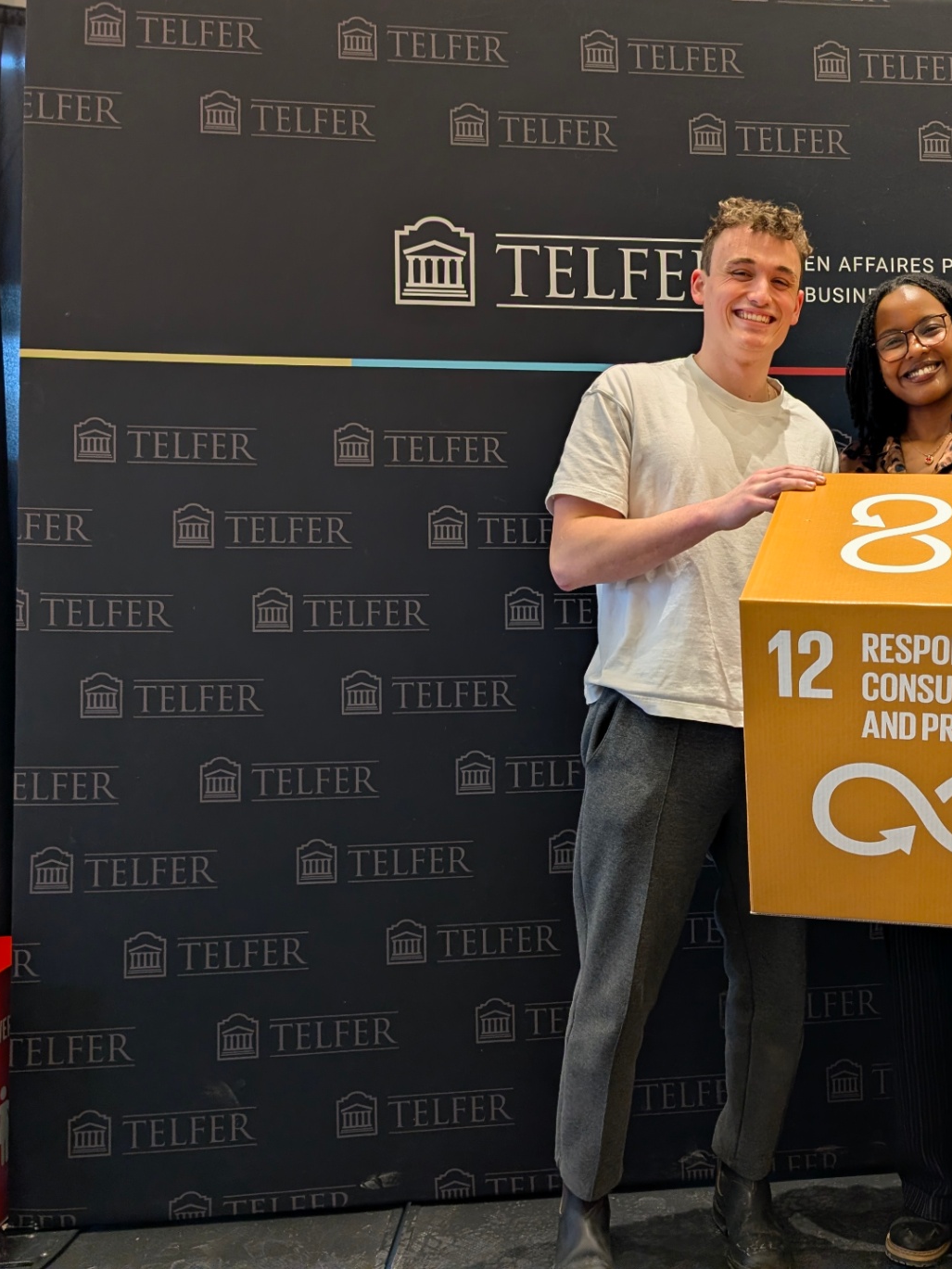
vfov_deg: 56.8
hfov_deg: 41.9
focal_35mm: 32
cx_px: 781
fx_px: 1173
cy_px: 634
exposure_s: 1/60
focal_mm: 6.9
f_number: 1.68
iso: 150
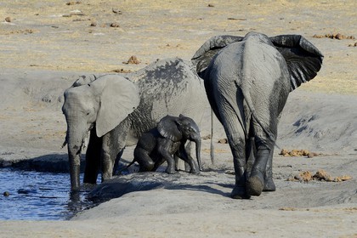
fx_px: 2776
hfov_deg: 7.4
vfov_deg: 4.9
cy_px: 119
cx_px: 178
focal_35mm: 280
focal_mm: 280
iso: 400
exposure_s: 1/500
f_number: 9
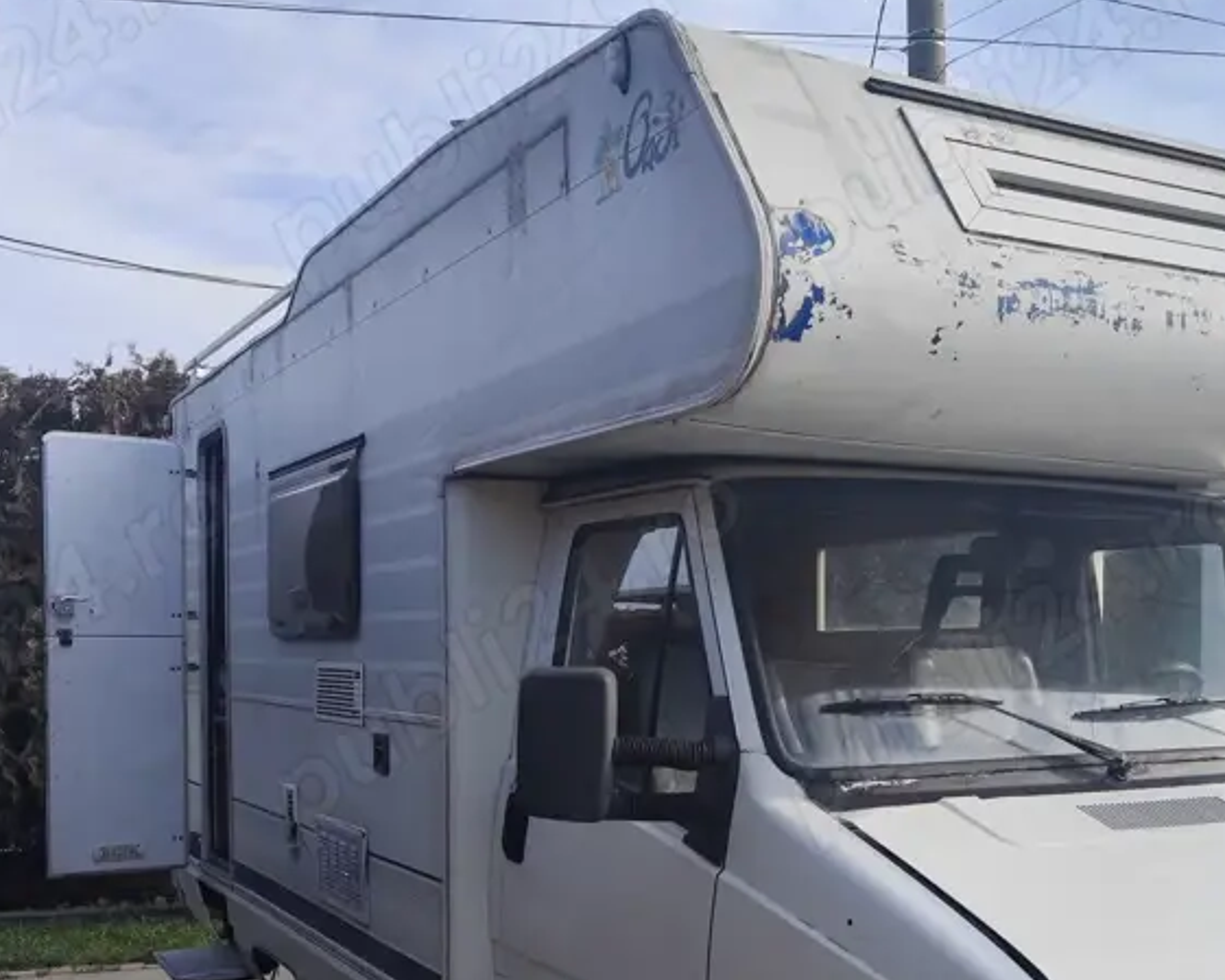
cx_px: 760
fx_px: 1450
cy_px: 690
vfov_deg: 36.8
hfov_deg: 45.4
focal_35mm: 40
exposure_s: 1/912
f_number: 1.65
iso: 50
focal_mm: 6.14
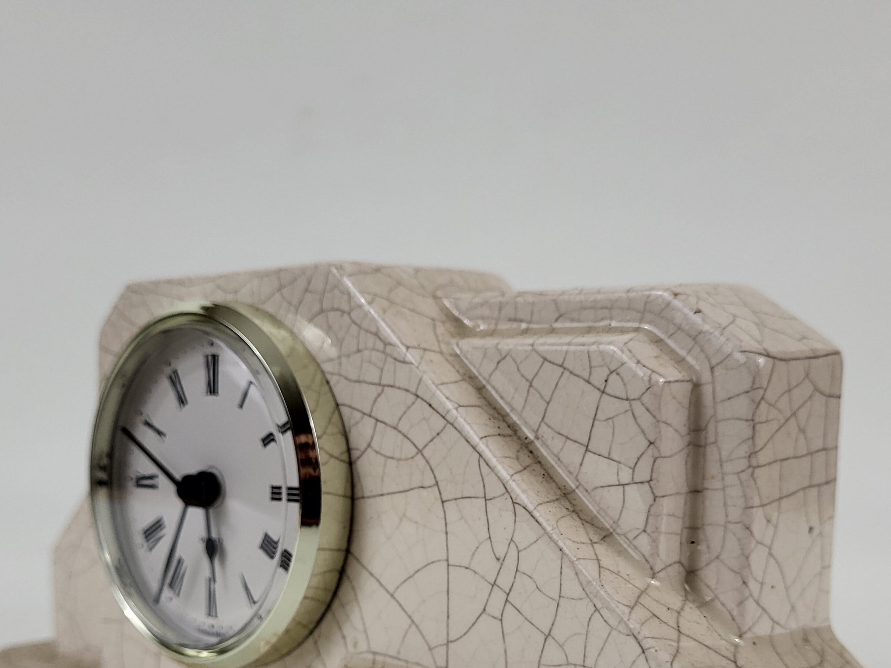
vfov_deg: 32.5
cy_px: 549
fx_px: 1107
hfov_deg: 43.9
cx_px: 452
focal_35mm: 43
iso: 250
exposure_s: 1/100
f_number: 1.8
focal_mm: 5.4
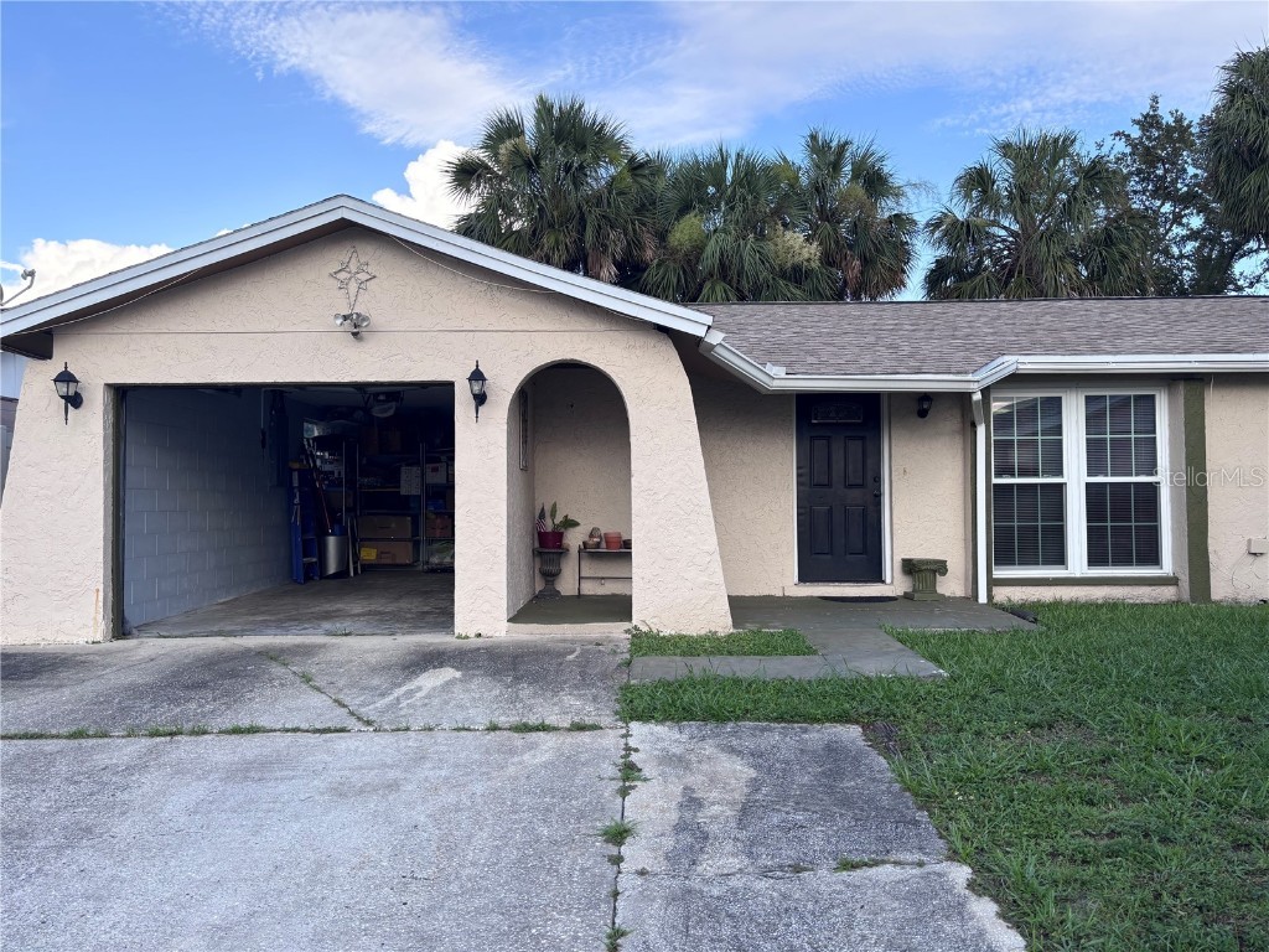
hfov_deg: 67.3
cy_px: 476
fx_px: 953
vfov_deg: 53.1
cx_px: 634
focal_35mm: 26
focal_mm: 5.96
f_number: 1.6
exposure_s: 1/684
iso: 50
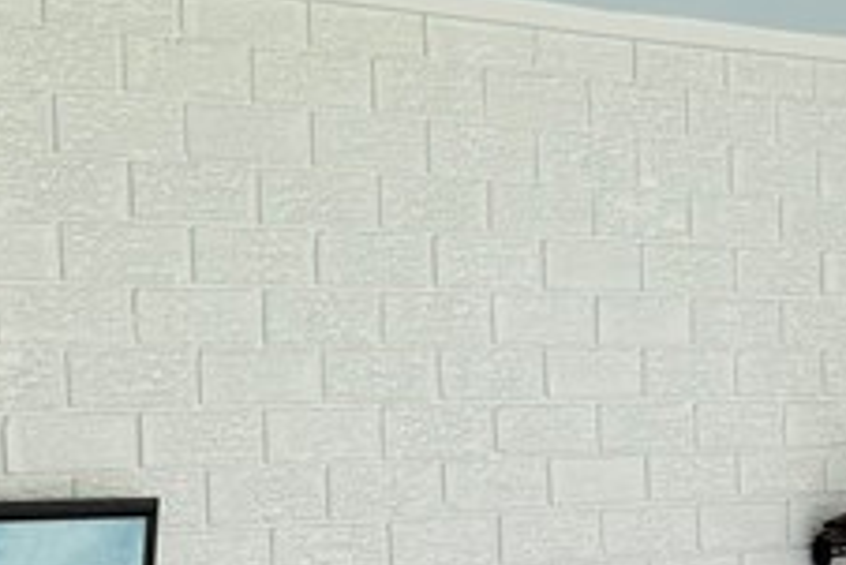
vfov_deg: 11.4
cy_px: 943
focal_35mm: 113
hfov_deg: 16.7
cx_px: -352
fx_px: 2657
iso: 80
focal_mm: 6.76
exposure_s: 1/305
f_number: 1.78
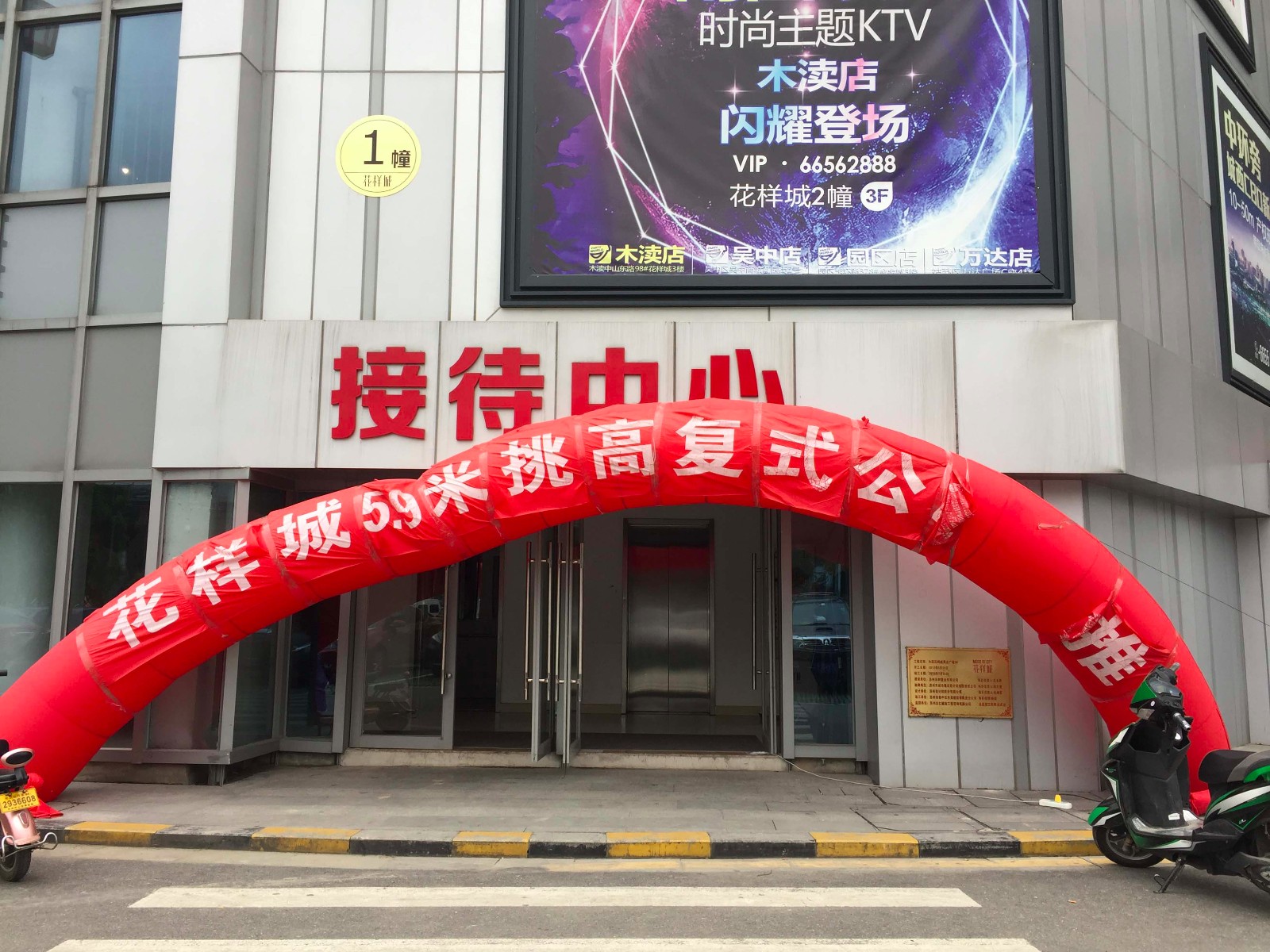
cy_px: 476
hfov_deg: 61.7
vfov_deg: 48.2
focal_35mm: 29
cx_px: 635
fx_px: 1064
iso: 32
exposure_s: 1/211
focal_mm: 4.15
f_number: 2.2
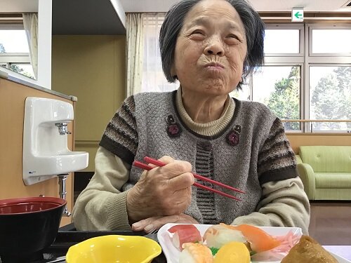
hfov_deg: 58.4
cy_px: 132
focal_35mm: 31
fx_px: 314
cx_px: 176
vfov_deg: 45.4
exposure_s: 1/30
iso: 32
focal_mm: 3.3
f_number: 2.4
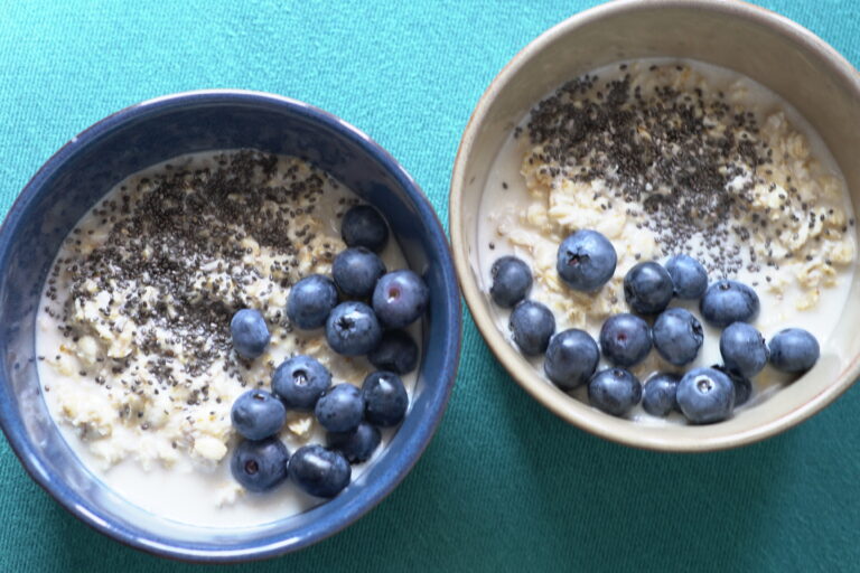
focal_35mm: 84
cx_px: 430
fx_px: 2007
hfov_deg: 24.2
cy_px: 286
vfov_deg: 16.3
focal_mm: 56
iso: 160
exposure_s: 1/13
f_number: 4.5
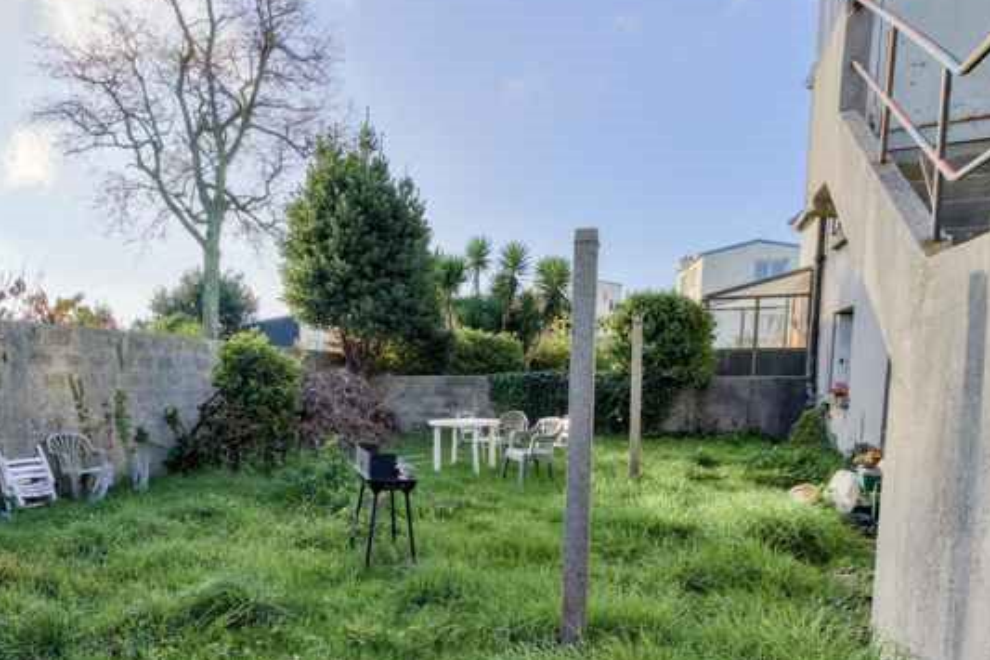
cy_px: 438
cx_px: 316
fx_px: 660
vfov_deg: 52.1
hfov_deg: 71.2
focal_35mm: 24
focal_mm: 16
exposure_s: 1/800
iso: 800
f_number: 8
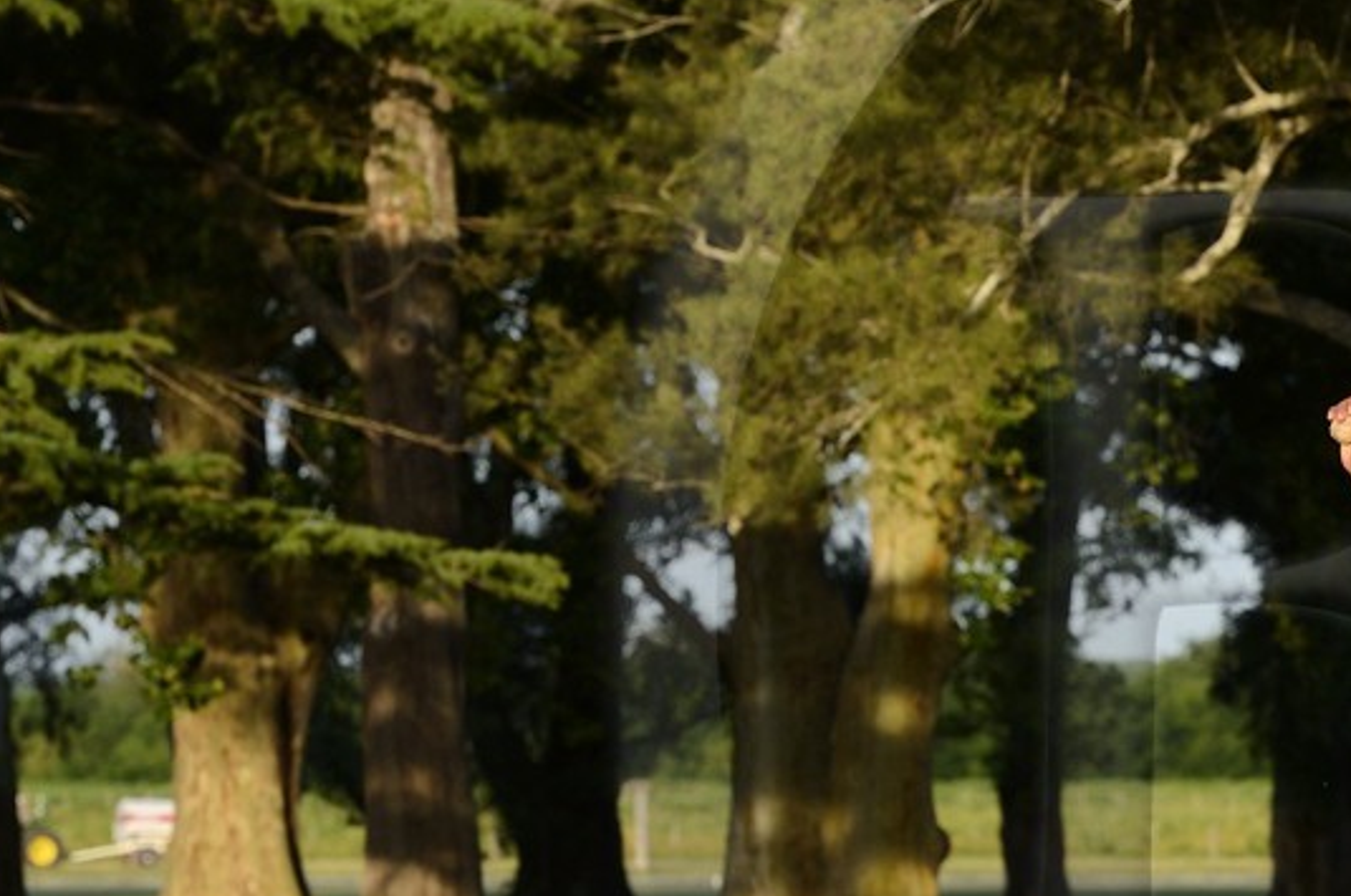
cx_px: 1644
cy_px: 611
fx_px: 16824
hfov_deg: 4.6
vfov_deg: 3.1
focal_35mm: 449
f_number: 7.1
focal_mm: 150
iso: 400
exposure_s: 1/800
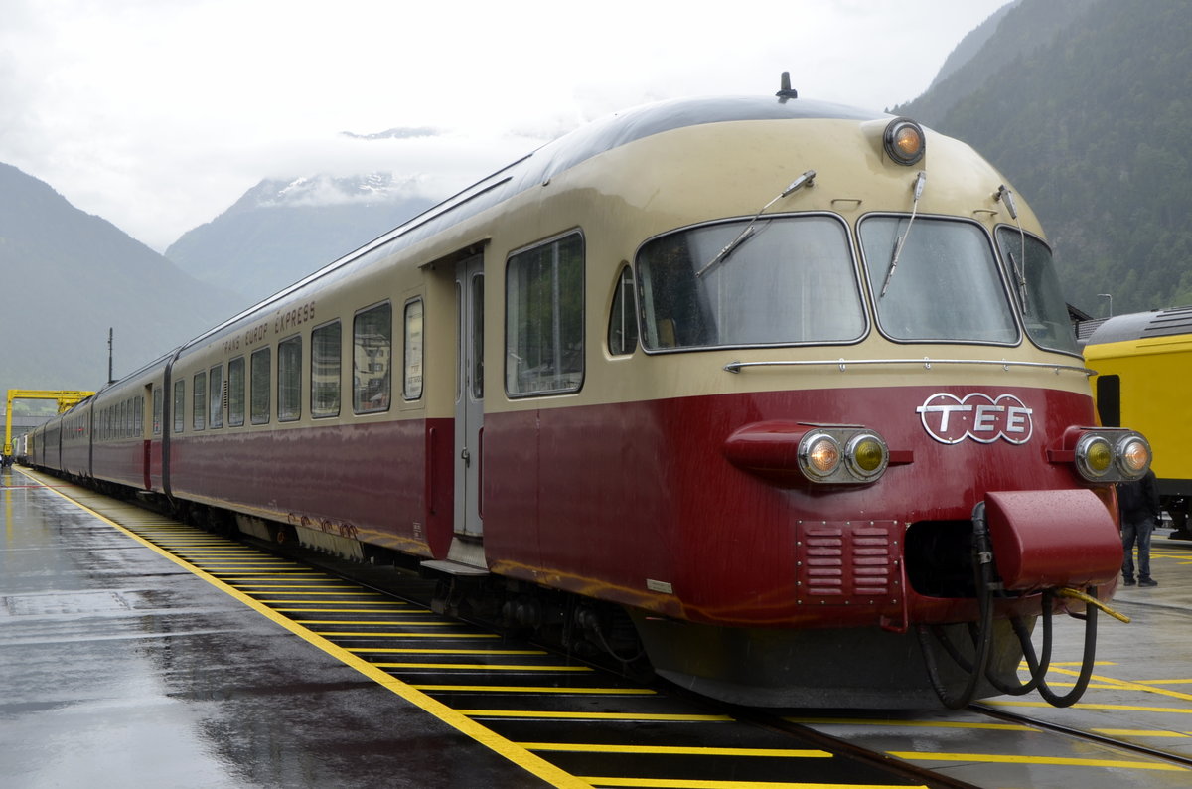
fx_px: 1288
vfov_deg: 34.0
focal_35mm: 39
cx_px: 596
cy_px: 394
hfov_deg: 49.7
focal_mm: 26
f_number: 7.1
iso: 200
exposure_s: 1/200
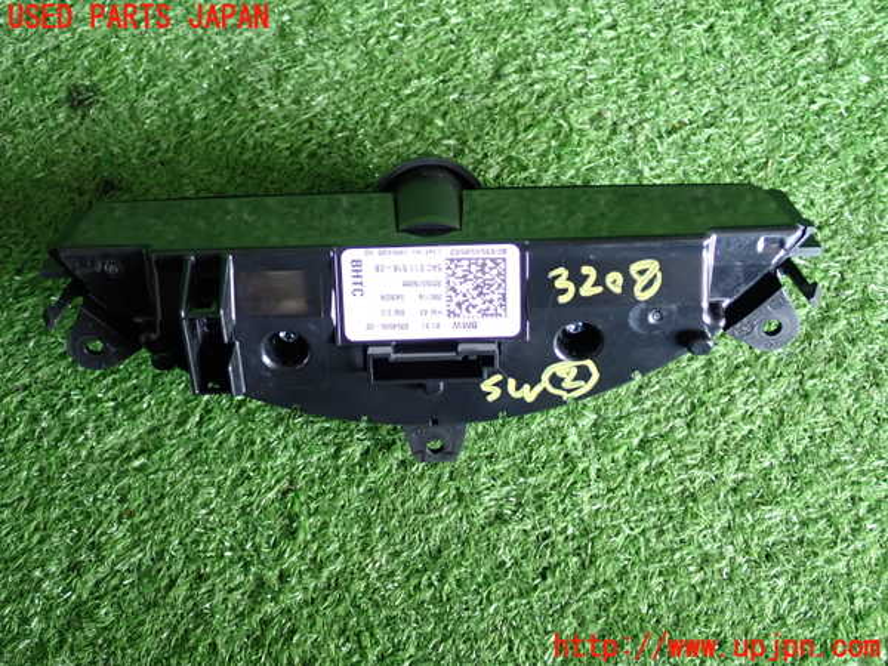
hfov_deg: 45.8
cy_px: 333
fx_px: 1052
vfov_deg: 35.1
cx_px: 444
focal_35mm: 41
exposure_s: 1/40
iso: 200
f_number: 2.8
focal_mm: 7.31
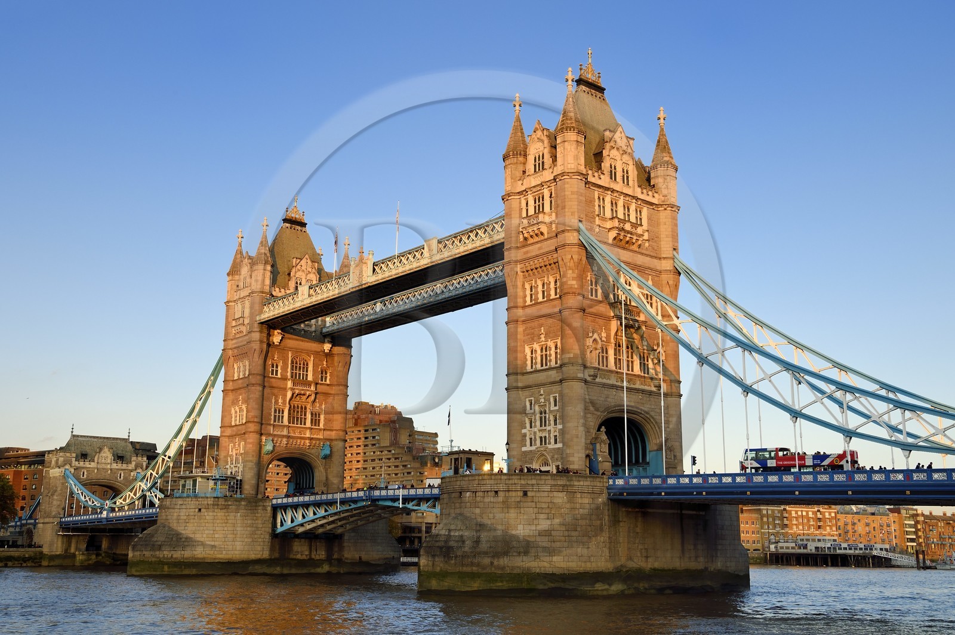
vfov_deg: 35.0
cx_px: 478
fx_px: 1007
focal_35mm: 38
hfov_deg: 50.7
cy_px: 318
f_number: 11
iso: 200
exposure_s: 1/100
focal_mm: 38
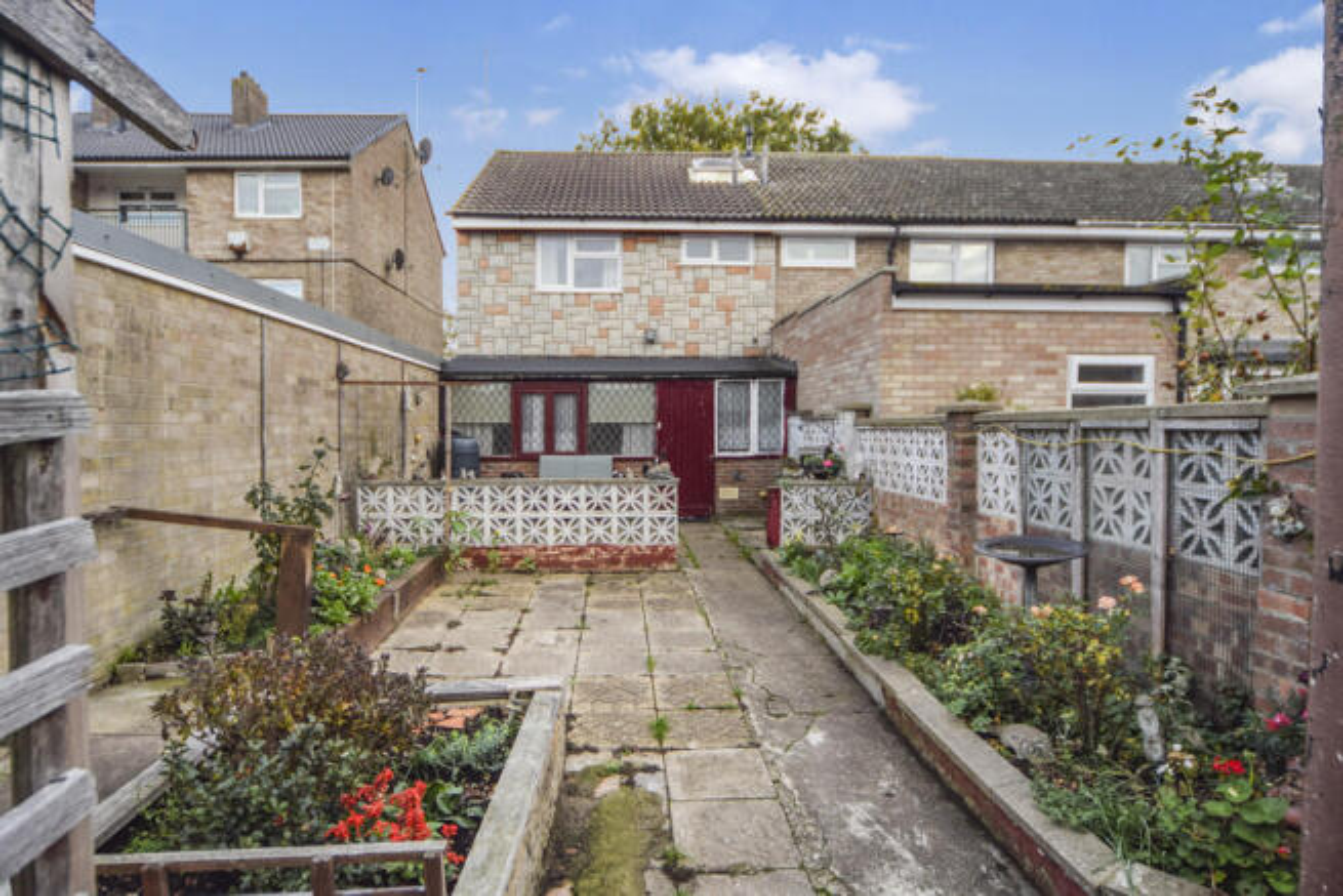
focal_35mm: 18
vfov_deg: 67.4
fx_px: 672
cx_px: 672
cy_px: 448
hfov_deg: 90.0
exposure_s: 1/125
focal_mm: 12
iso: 100
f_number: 4.5
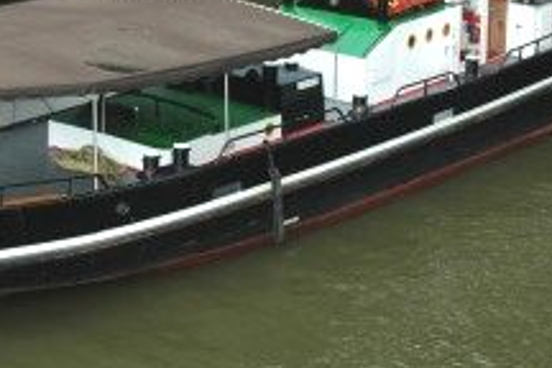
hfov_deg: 19.1
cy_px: 33
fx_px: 1627
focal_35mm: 106
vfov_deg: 12.8
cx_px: 137
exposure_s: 1/125
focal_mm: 31
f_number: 9
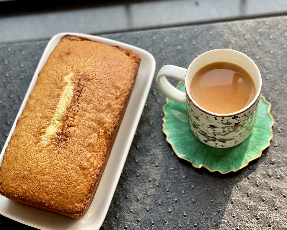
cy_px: 80
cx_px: 137
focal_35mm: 89
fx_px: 756
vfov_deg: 17.2
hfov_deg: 21.5
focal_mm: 7.5
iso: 80
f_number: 2.2
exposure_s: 1/121
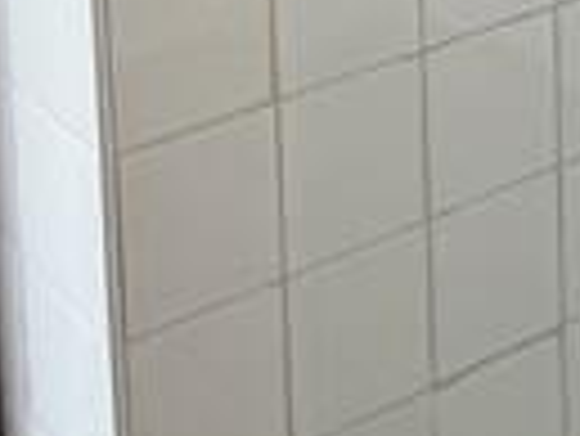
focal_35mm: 92
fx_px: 1543
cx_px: 52
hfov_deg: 20.8
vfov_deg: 13.0
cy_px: -551
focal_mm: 1.57
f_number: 1.8
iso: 32
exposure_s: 1/100
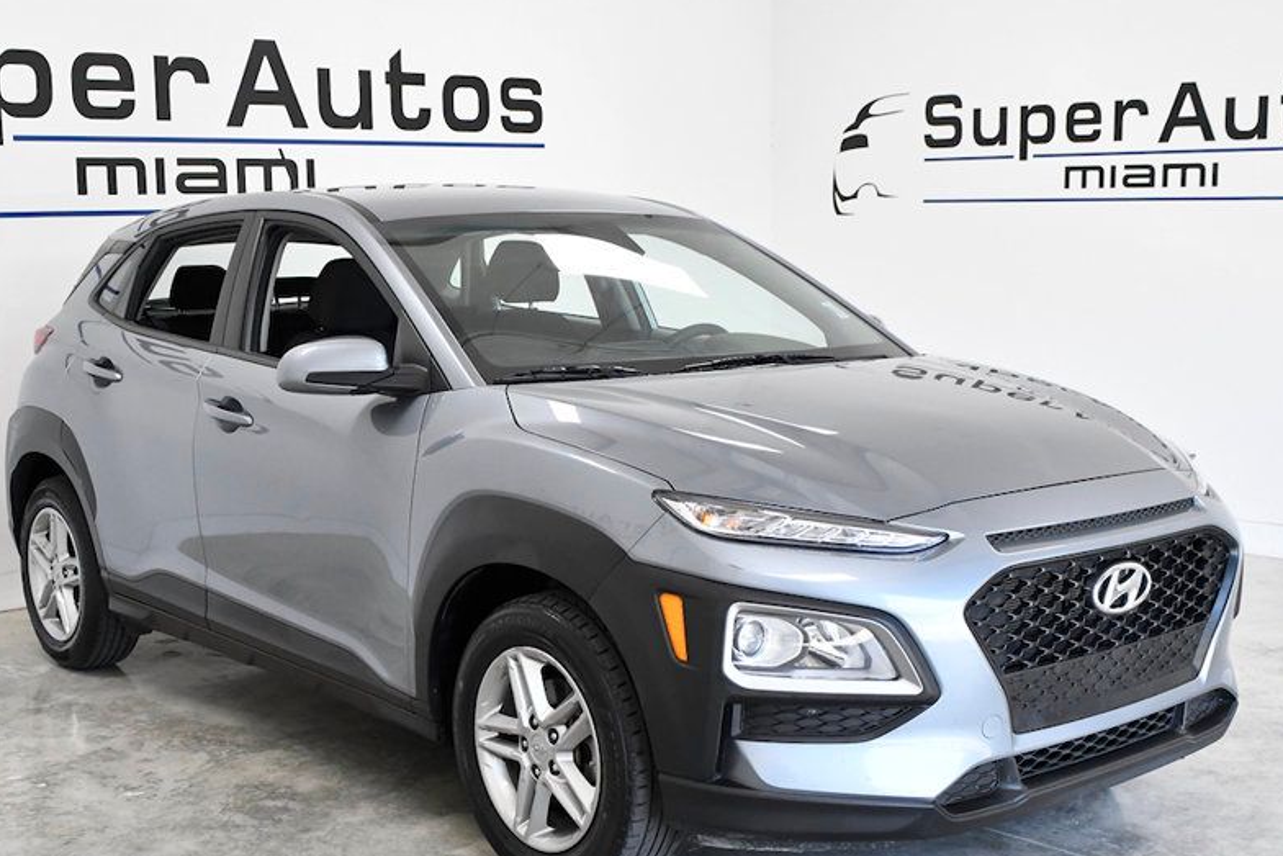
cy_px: 510
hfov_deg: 41.9
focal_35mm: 47
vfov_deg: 28.6
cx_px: 623
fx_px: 1675
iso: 2500
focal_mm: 24
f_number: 4.5
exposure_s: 1/1250
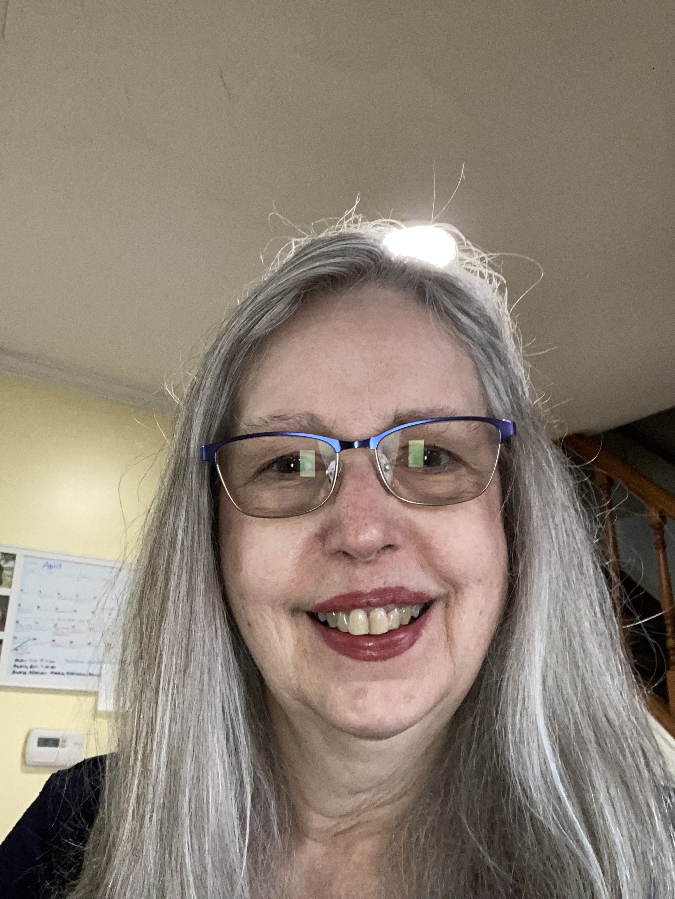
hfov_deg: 44.2
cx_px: 338
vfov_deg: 56.8
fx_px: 831
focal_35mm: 32
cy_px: 450
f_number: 2.2
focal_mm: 2.87
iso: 250
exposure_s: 1/40
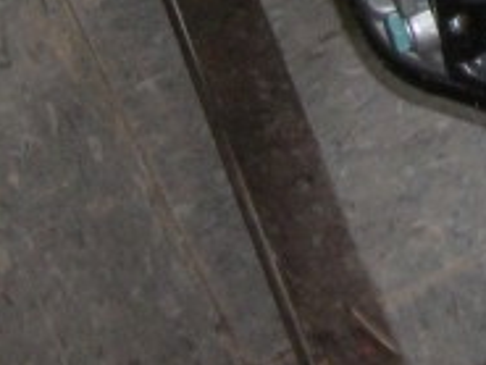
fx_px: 2487
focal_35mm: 177
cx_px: 922
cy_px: -612
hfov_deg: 10.4
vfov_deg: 7.6
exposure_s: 1/30
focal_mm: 5.7
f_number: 2.9
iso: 160
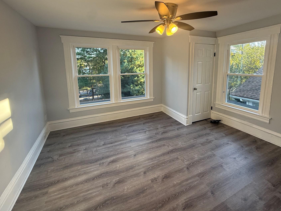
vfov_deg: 73.9
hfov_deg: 90.8
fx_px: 138
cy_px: 85
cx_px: 154
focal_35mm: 17
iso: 80
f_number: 2.2
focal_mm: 2.22
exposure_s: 1/99
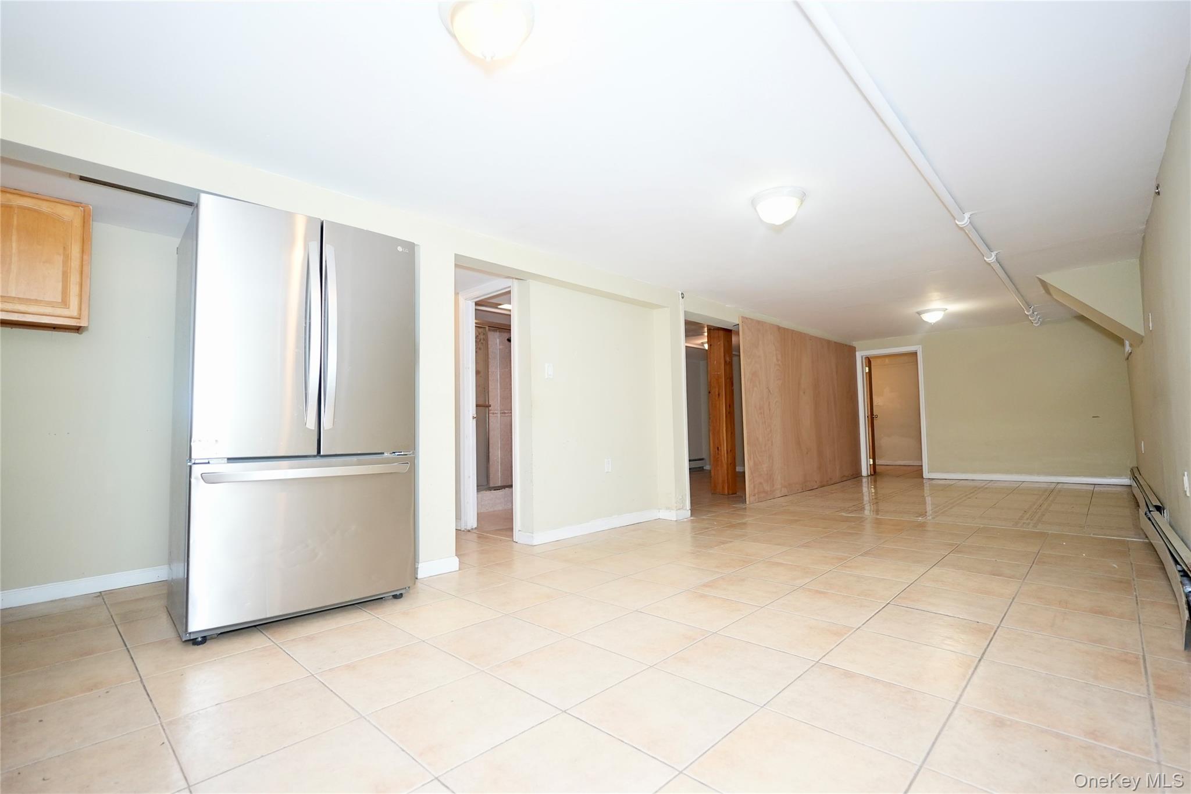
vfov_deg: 73.7
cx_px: 596
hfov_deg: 96.7
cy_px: 397
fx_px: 529
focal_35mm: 16
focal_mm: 11
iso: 500
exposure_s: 1/320
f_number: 1.8
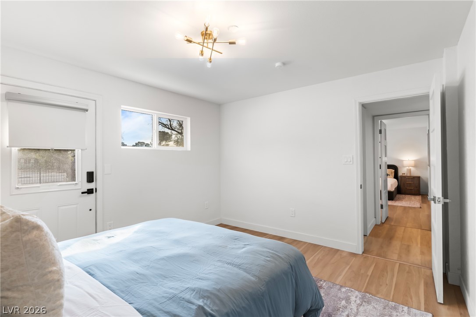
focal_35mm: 17
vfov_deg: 70.4
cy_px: 158
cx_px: 238
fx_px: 225
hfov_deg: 93.3
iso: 400
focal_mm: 17
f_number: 8
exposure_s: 1/30
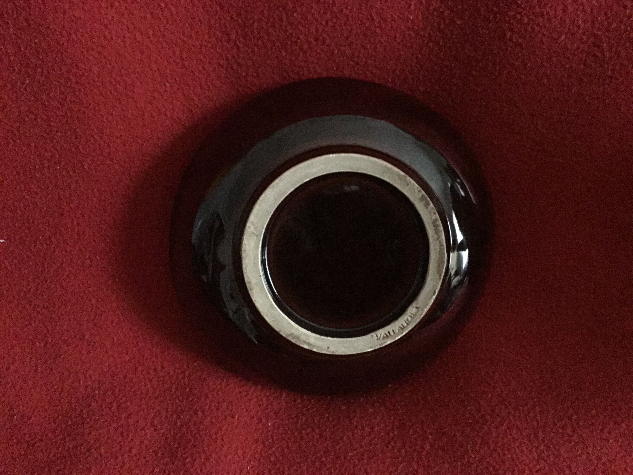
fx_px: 567
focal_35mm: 31
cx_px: 316
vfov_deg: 45.4
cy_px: 238
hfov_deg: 58.4
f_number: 2.4
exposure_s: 1/17
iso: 800
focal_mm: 3.3
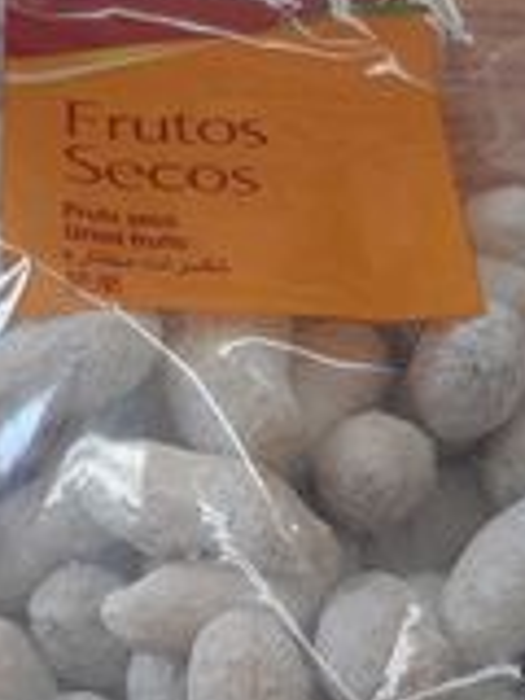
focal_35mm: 72
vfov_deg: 26.6
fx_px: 1456
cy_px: 547
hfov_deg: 20.4
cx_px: 337
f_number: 1.7
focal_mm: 3.93
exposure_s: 1/139
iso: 40
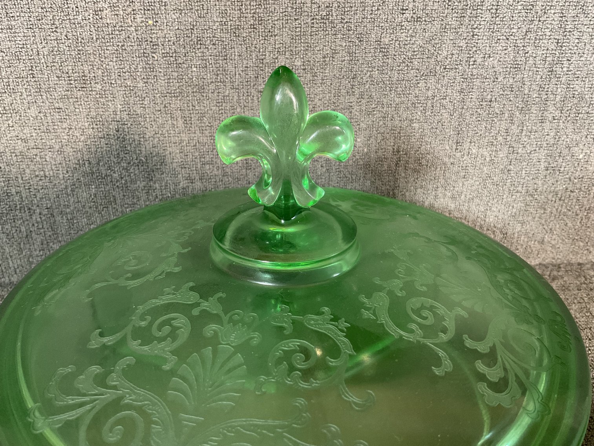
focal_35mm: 29
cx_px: 297
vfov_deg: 48.2
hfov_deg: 61.7
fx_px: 498
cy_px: 223
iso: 250
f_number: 1.8
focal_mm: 3
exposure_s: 1/40
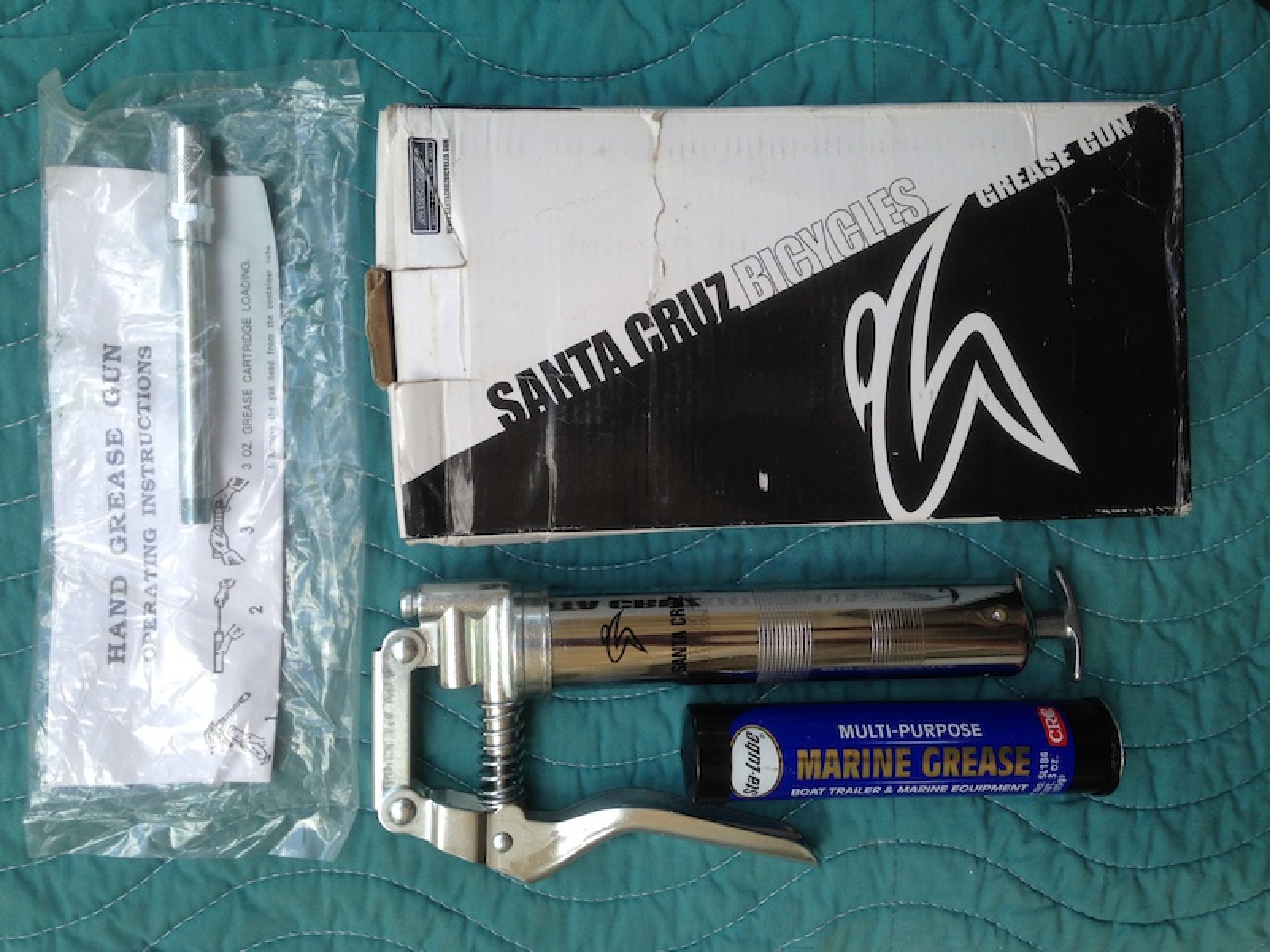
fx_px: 1211
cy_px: 476
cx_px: 635
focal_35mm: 33
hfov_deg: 55.4
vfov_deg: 42.9
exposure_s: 1/296
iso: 50
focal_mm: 4.12
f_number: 2.4
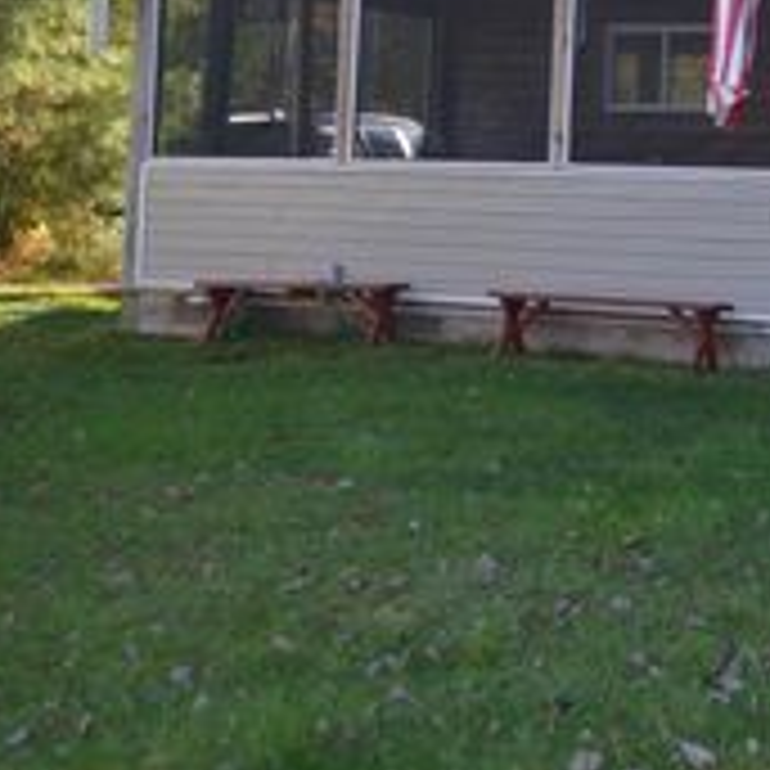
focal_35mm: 82
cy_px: 83
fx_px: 2064
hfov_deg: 20.3
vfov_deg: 20.7
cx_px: 815
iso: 125
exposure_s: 1/125
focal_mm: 22
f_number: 4
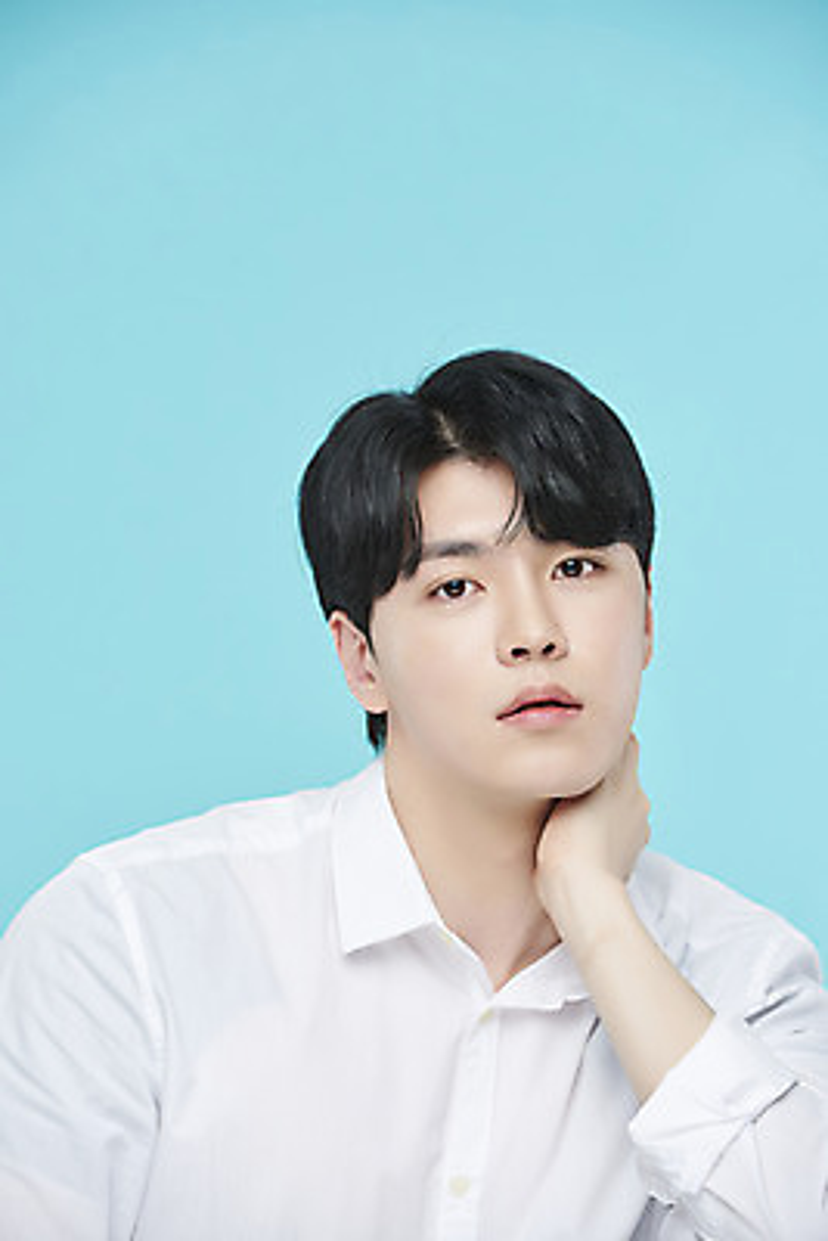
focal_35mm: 200
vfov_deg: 10.3
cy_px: 620
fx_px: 6893
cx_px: 414
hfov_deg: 6.9
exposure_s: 1/125
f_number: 8
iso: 64
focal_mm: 200
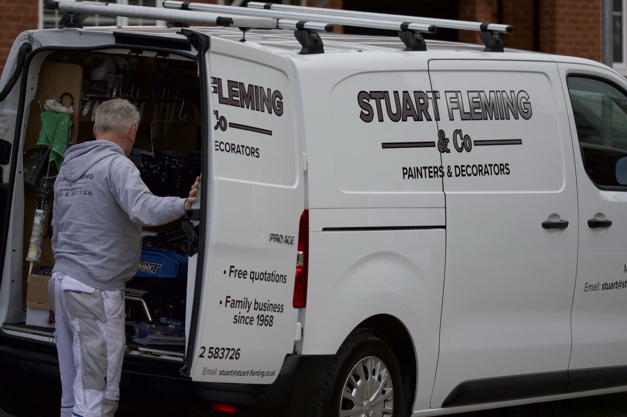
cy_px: 208
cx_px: 314
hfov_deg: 9.8
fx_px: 3657
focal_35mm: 210
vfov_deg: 6.5
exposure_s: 1/2000
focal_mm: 105
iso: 110
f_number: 2.8
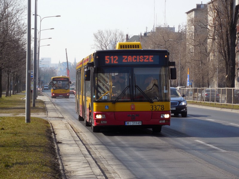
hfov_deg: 13.1
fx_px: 1043
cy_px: 90
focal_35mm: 151
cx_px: 120
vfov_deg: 9.8
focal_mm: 27.2
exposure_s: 1/400
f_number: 4.9
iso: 125
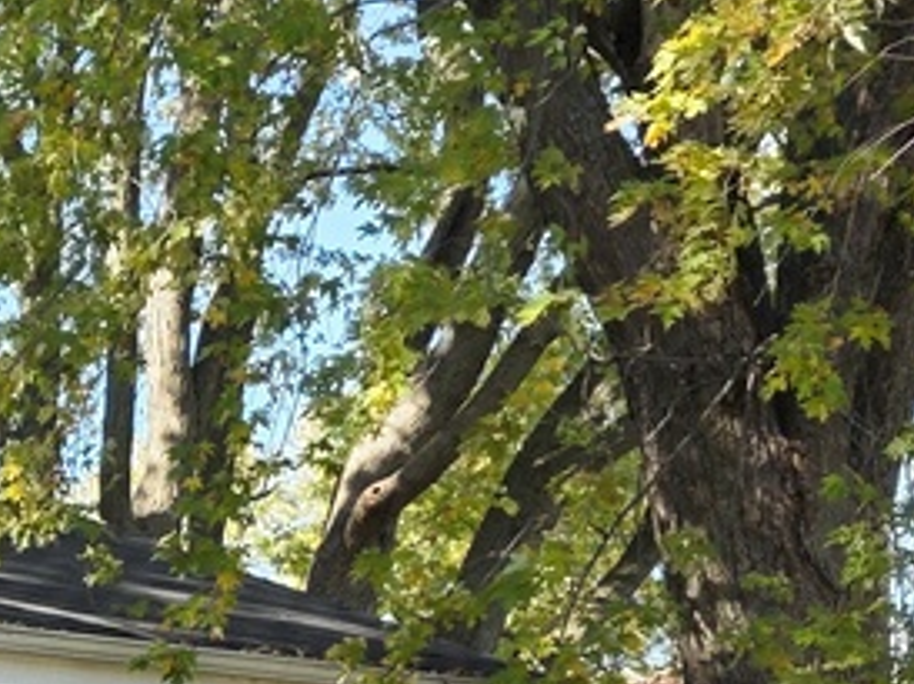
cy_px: 964
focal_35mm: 121
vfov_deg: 11.8
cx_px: -1171
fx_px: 3192
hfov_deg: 13.0
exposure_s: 1/370
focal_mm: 6.3
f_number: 1.7
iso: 25
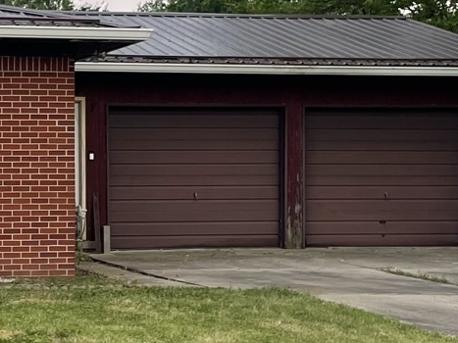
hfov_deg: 16.9
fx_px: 1508
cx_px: -10
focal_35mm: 114
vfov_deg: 13.0
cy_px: 155
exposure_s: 1/425
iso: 32
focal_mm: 4.2
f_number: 1.6
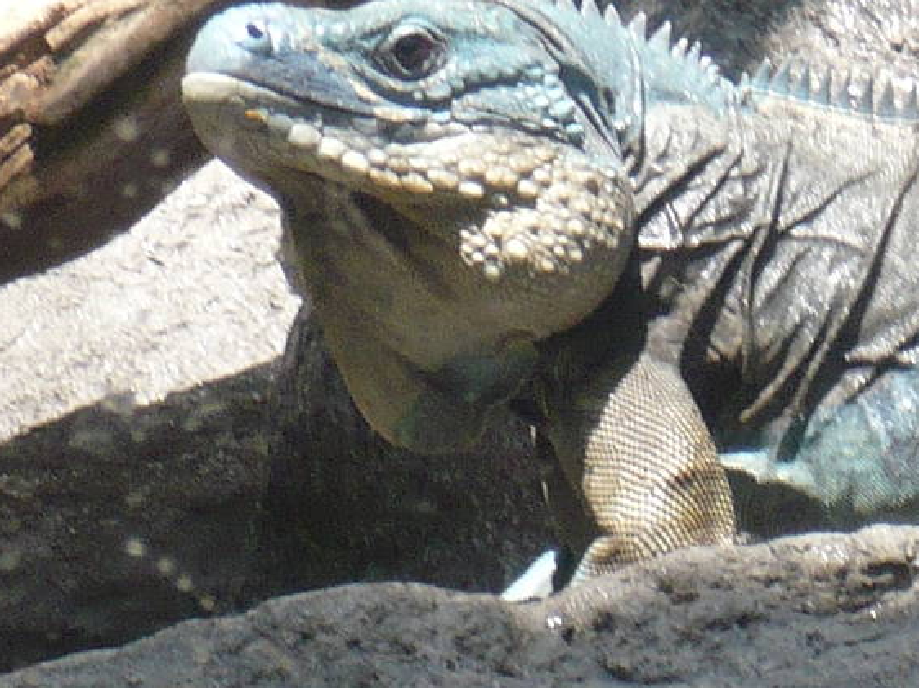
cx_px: 742
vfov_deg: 3.3
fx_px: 12021
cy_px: 155
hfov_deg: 4.4
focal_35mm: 453
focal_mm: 17.4
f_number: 5
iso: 100
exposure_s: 1/125
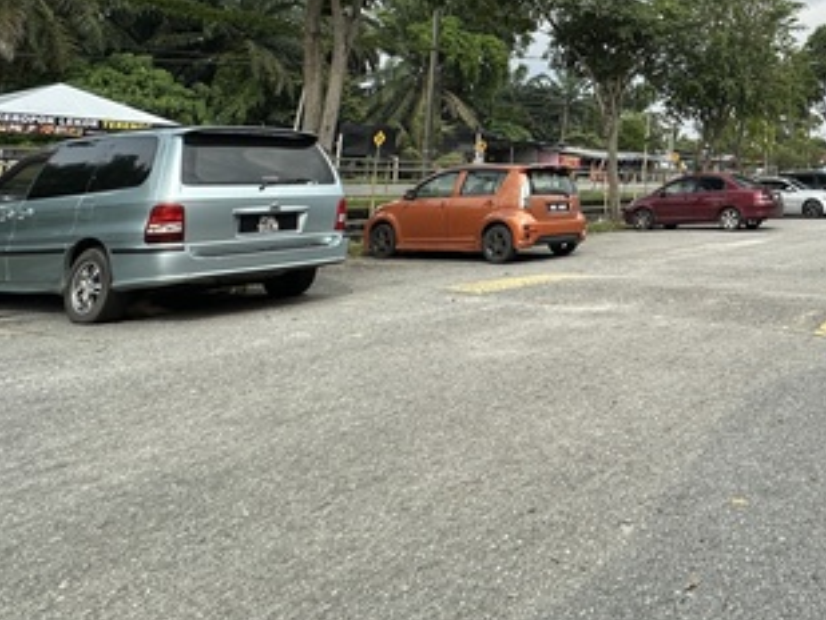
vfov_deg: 43.9
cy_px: 59
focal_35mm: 29
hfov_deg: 52.9
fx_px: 692
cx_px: 765
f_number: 2.2
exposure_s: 1/2398
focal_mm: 2.22
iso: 50
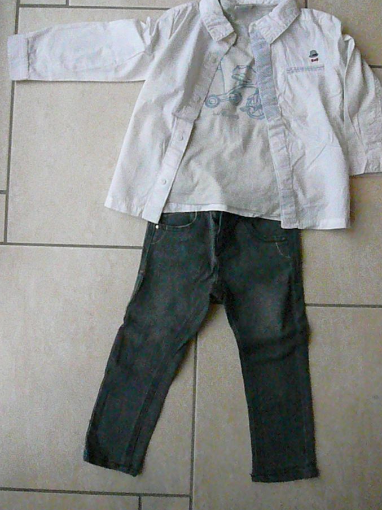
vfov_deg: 58.3
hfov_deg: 45.4
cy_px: 240
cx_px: 203
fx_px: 456
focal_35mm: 31
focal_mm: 4.6
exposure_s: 1/200
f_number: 8
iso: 3200
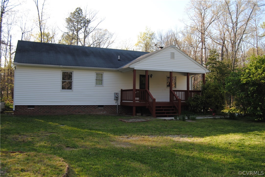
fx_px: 243
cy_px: 88
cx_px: 132
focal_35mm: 33
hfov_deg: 57.2
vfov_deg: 40.0
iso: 100
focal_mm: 22
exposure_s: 1/200
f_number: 5
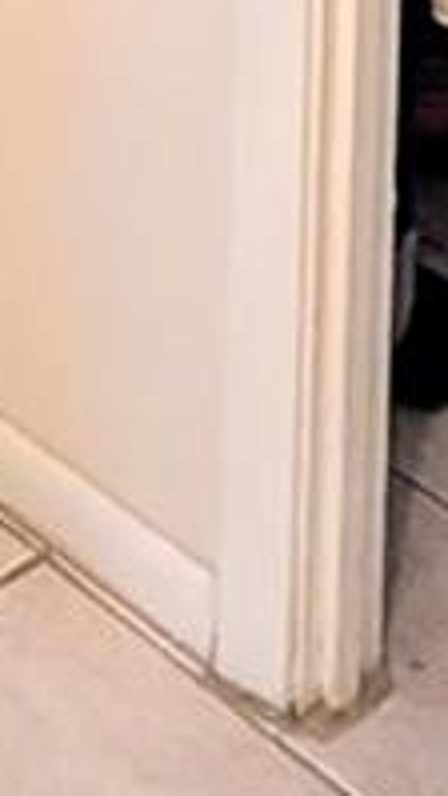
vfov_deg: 13.5
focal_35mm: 105
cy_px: -1204
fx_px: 2217
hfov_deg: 10.3
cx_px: -552
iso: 246
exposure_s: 1/60
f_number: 1.7
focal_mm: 2.02
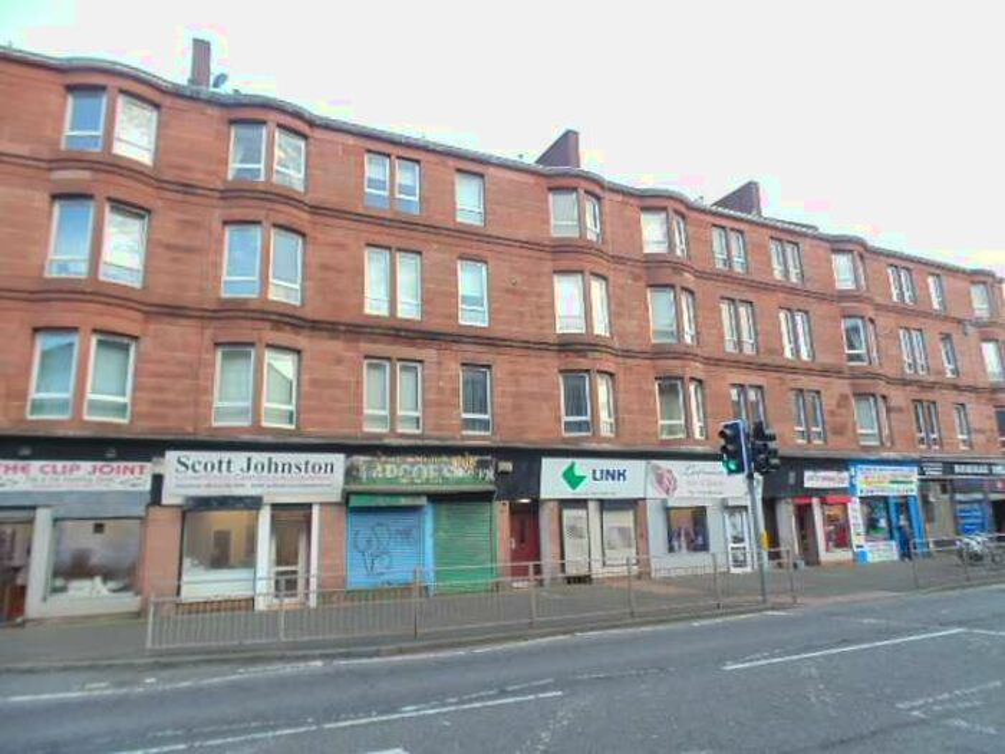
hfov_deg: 76.4
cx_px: 502
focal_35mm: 22
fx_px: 639
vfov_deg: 61.1
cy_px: 377
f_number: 3.1
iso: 80
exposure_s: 1/30
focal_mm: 4
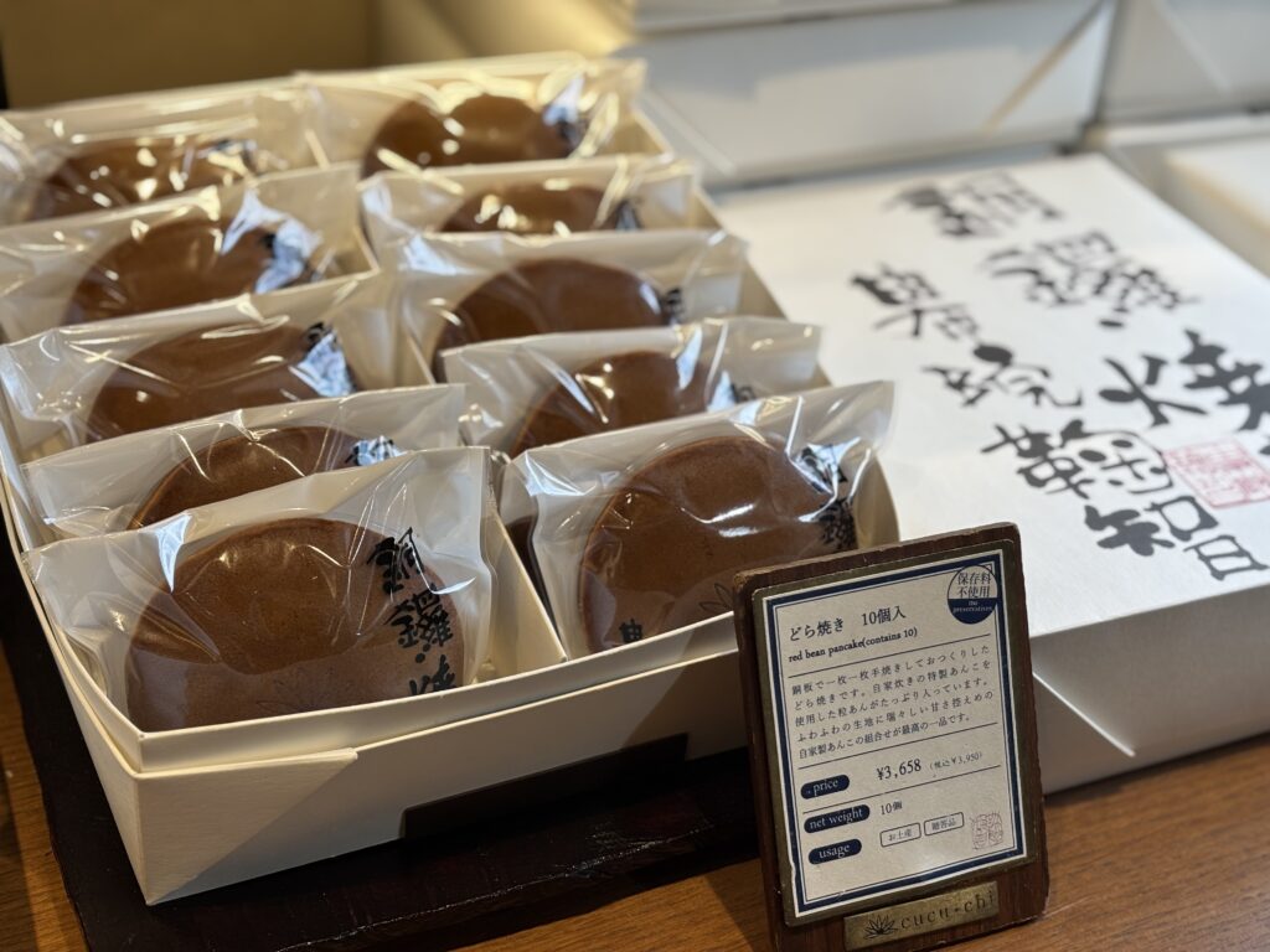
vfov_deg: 28.0
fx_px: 1908
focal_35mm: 52
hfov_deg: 36.8
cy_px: 476
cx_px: 635
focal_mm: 5.96
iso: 32
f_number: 1.6
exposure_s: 1/120
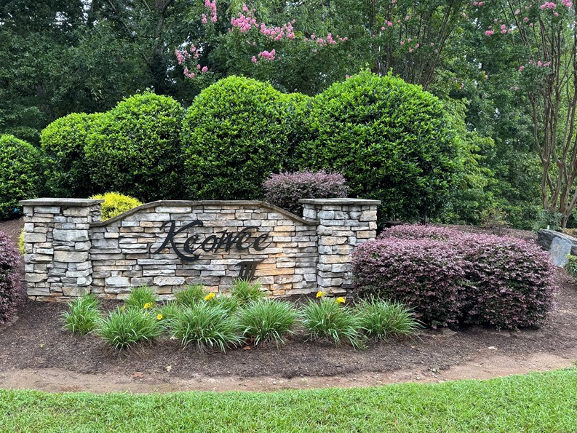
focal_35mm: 31
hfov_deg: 57.8
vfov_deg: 45.4
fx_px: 517
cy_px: 239
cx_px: 227
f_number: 1.78
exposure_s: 1/145
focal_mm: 6.76
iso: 64
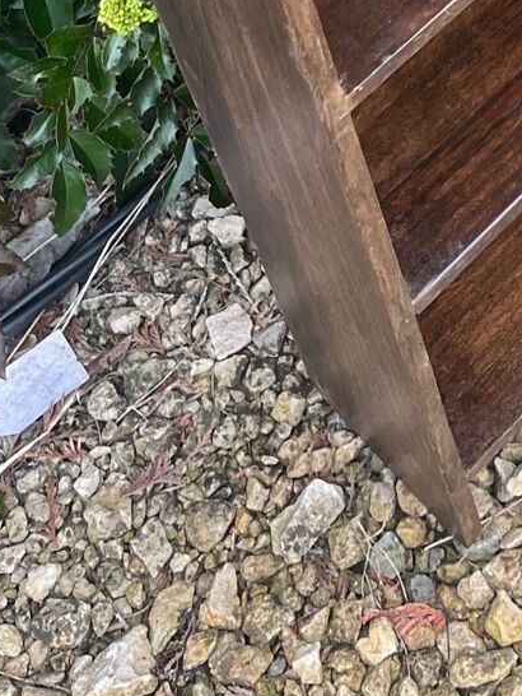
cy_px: -493
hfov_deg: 14.9
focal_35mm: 96
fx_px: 1929
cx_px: 620
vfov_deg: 17.3
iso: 64
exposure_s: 1/121
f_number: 1.6
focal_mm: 5.1
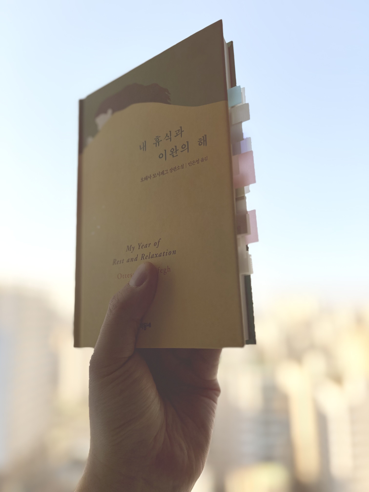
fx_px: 370
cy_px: 246
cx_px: 184
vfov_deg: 67.3
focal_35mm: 26
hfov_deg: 53.1
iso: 50
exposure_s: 1/1953
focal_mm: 5.96
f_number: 1.6
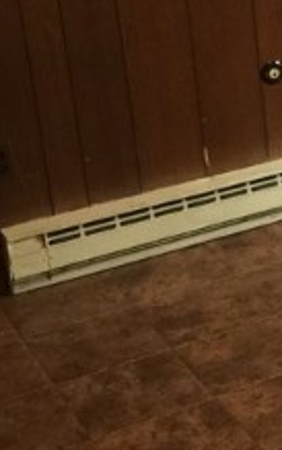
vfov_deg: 19.2
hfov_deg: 11.0
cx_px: 564
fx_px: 1327
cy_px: 117
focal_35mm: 108
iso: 100
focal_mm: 4.15
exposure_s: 1/10
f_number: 2.2
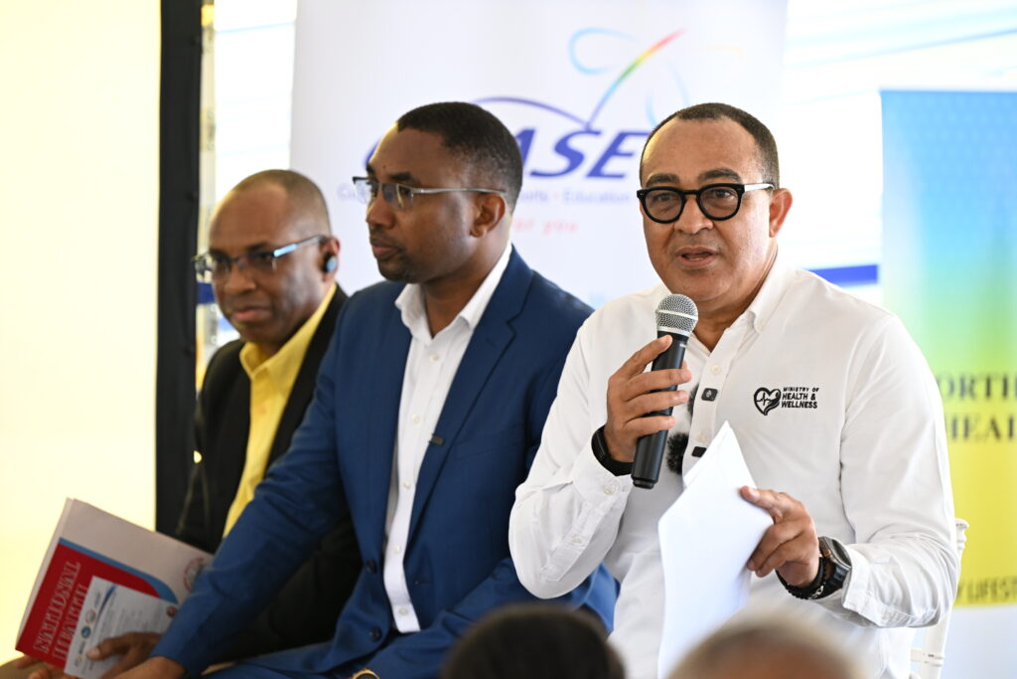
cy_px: 340
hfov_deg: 11.4
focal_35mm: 180
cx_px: 508
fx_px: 5085
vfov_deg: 7.6
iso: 1600
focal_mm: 180
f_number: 3.5
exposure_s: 1/640
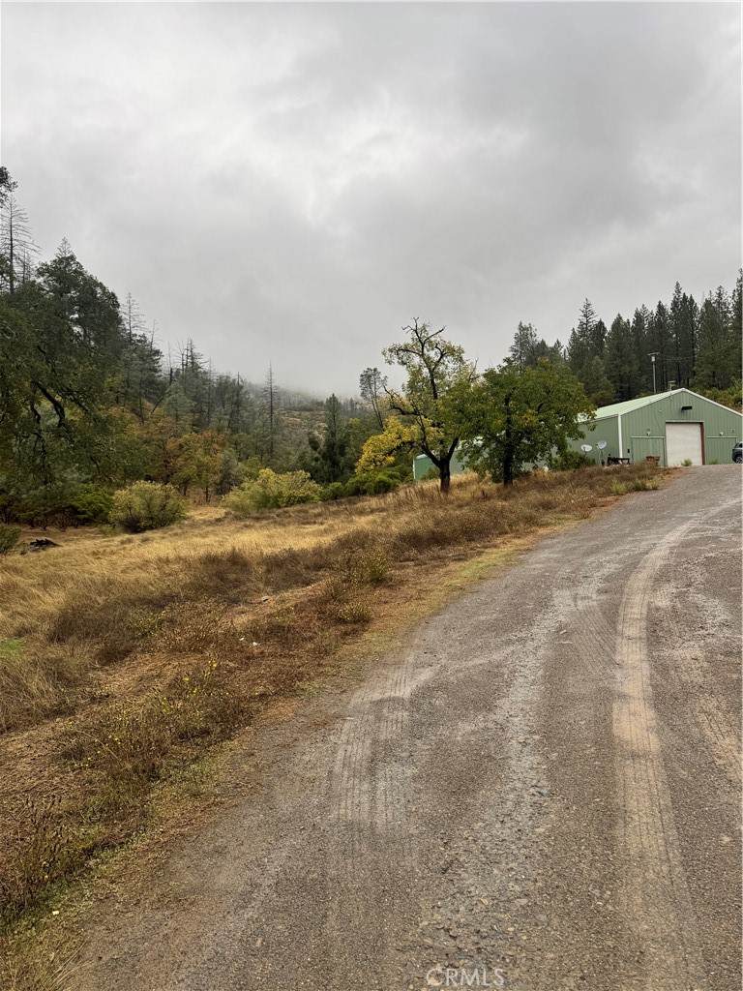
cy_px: 496
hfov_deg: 56.8
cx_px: 372
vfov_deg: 71.6
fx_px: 687
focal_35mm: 24
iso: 80
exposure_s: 1/544
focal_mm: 6.76
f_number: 1.78
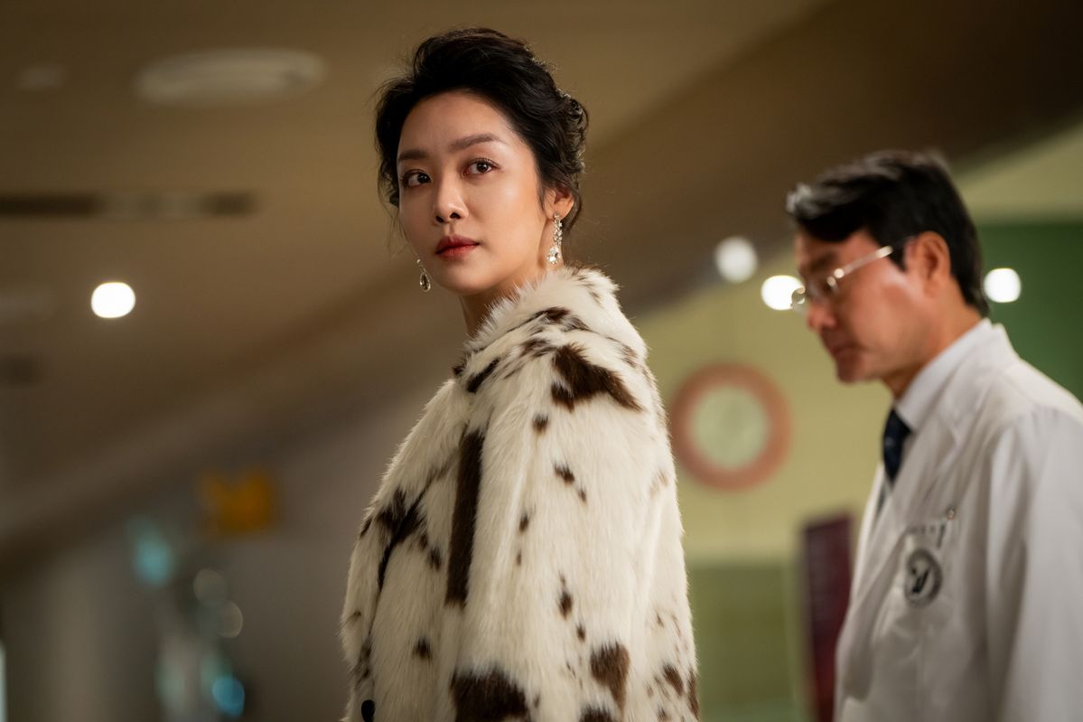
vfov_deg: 10.6
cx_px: 542
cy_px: 361
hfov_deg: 15.9
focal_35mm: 129
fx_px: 3880
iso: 3200
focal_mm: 129
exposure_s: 1/160
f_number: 2.8
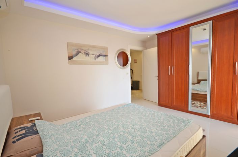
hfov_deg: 90.2
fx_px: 119
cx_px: 119
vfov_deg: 67.1
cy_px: 78
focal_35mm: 18
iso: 220
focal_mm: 12
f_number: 4.5
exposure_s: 1/60
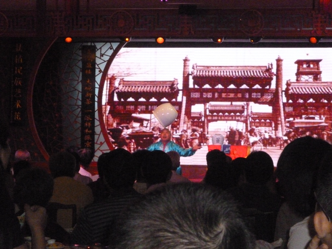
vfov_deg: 15.1
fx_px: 940
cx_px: 166
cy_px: 124
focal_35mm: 98
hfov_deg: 20.0
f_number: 6.2
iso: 1600
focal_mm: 17.5
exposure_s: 1/60
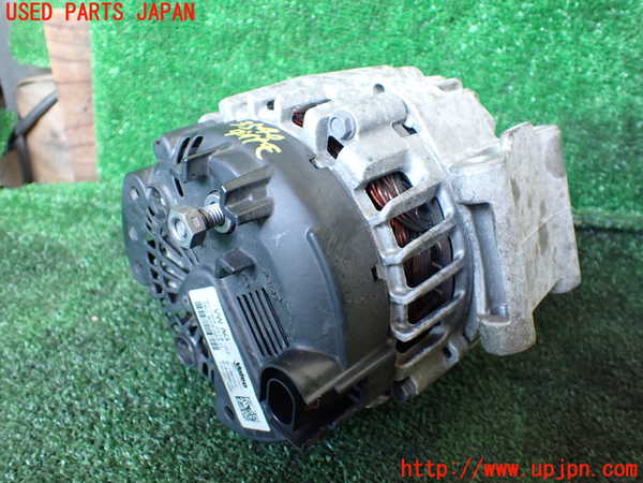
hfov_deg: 60.0
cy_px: 242
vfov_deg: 46.8
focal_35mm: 30
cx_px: 322
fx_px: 557
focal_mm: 5.4
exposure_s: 1/30
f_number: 2.3
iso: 800
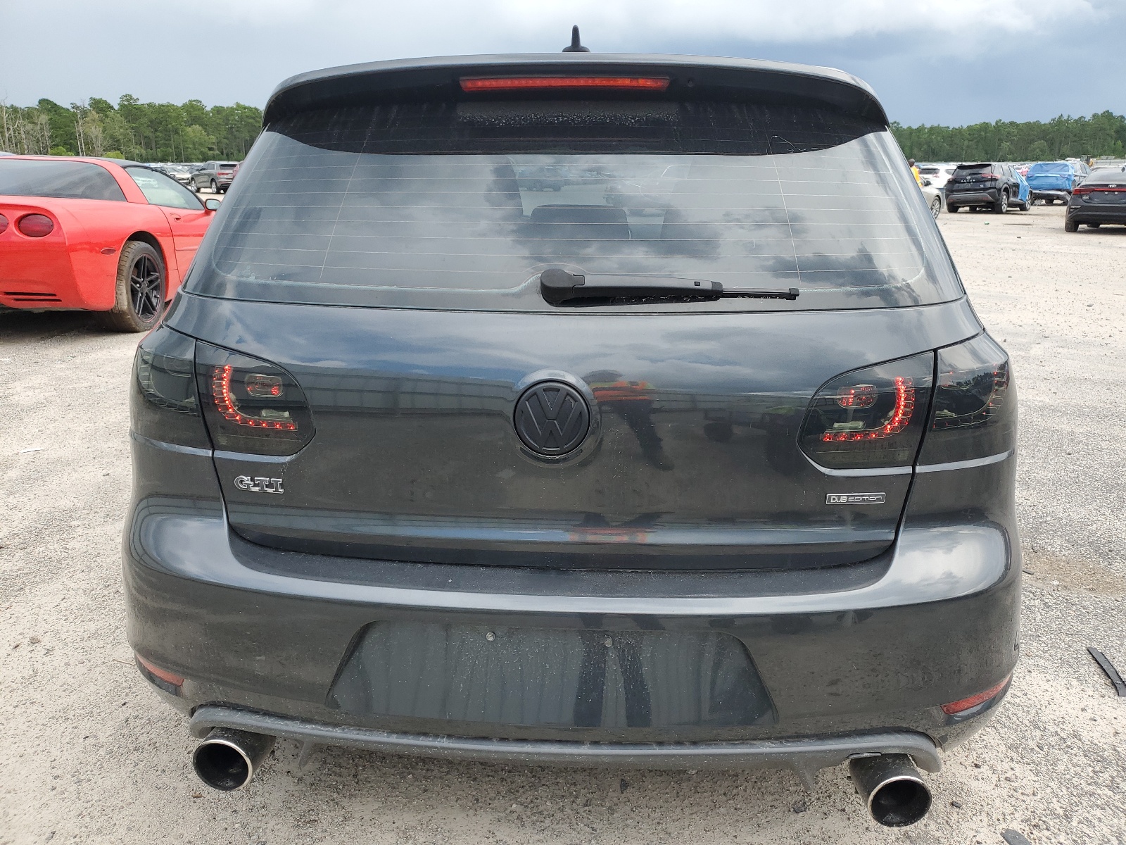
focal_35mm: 26
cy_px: 422
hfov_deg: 67.3
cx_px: 563
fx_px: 846
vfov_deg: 53.1
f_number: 1.5
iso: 50
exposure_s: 1/625
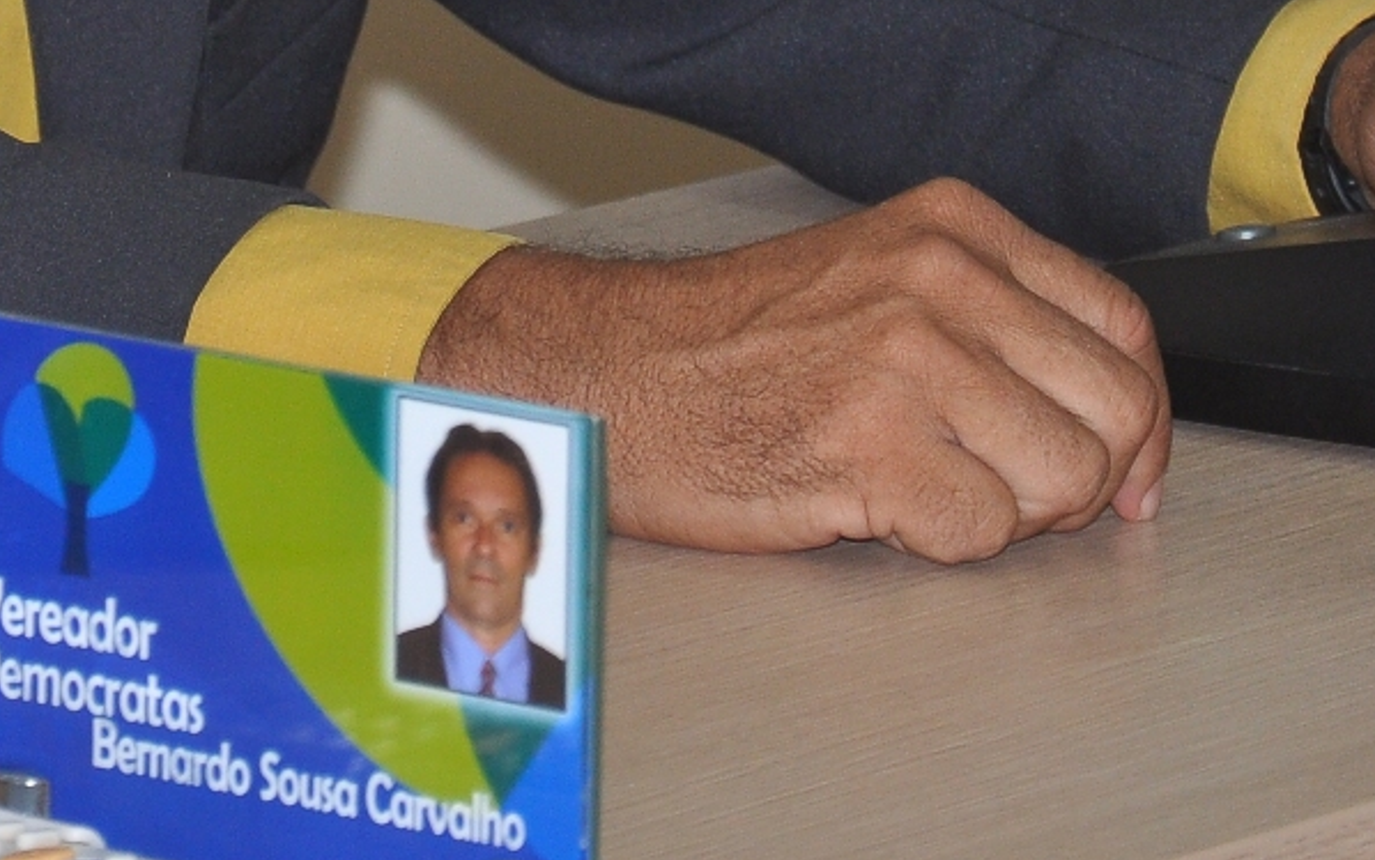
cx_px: 287
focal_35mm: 438
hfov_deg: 4.8
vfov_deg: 3.0
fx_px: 16416
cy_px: -478
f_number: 5.6
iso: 400
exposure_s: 1/160
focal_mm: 80
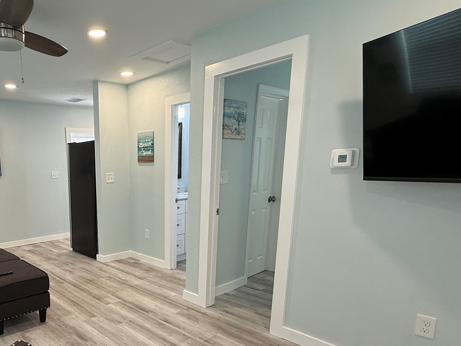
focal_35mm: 25
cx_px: 107
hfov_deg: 64.5
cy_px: 235
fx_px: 333
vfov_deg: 53.6
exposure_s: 1/120
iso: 160
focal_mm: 2.22
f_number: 2.2
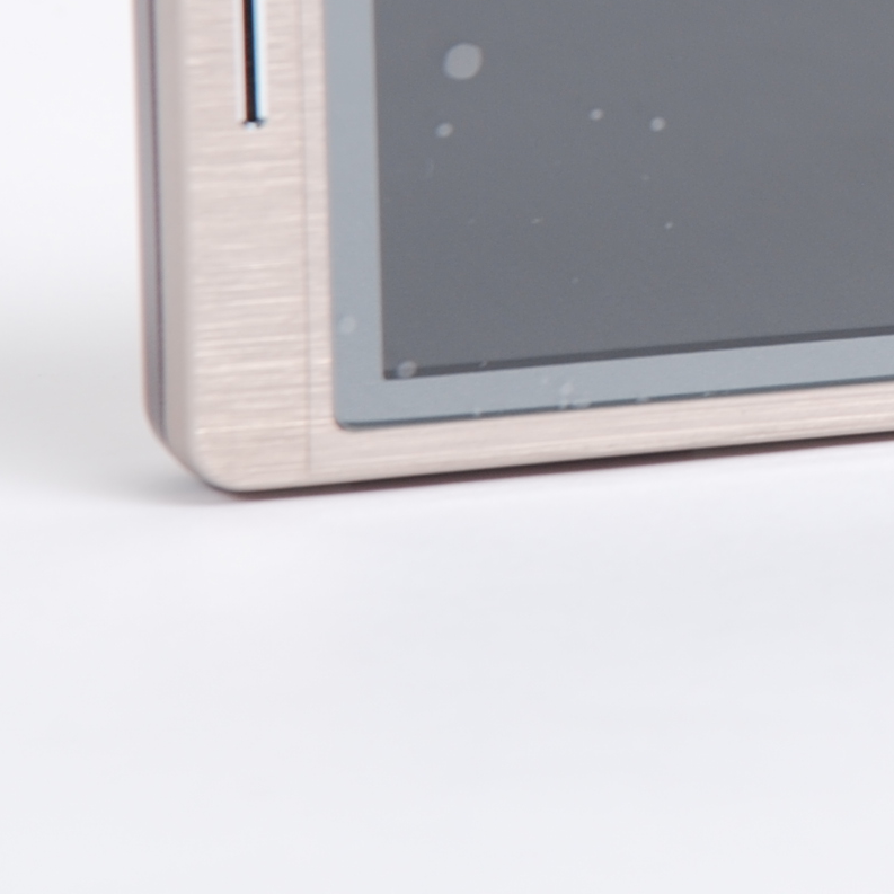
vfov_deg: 2.8
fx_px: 18395
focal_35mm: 630
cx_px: 1304
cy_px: -39
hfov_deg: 2.8
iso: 100
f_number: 13
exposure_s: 1/125
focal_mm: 135
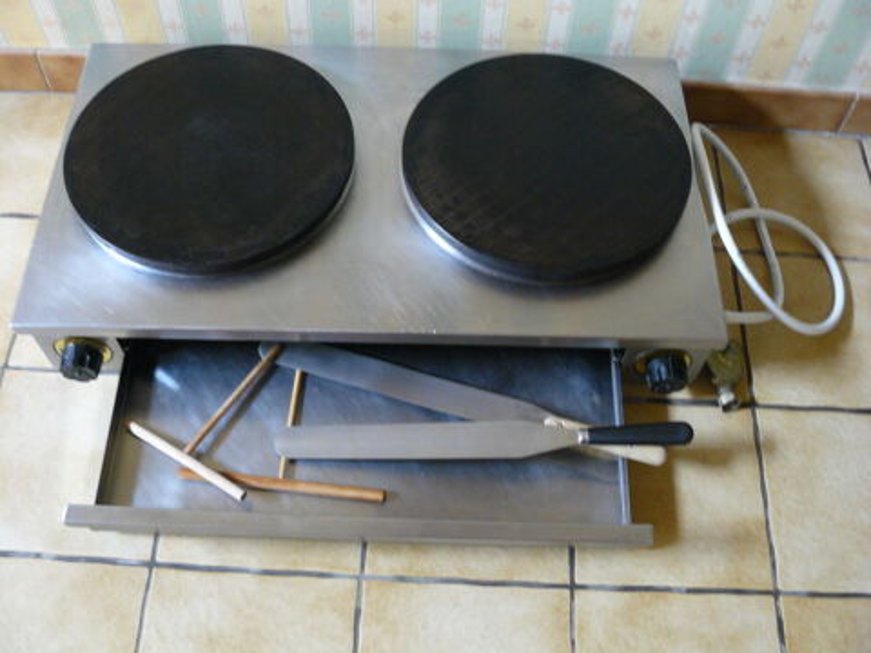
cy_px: 326
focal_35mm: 36
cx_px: 436
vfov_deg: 39.7
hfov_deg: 51.4
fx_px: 906
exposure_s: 1/5
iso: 200
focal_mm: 6
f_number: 2.8
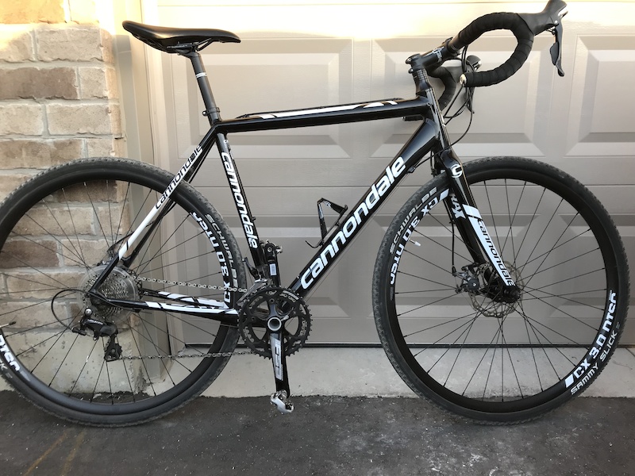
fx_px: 514
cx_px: 318
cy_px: 238
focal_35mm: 28
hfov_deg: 63.4
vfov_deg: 49.7
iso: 32
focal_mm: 3.99
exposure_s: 1/95
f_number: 1.8
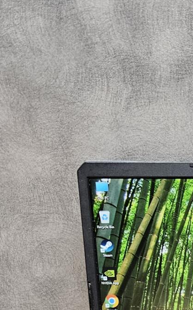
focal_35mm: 94
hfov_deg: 12.6
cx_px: 356
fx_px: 791
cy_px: 378
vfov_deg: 20.6
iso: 200
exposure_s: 1/100
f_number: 1.8
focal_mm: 5.4
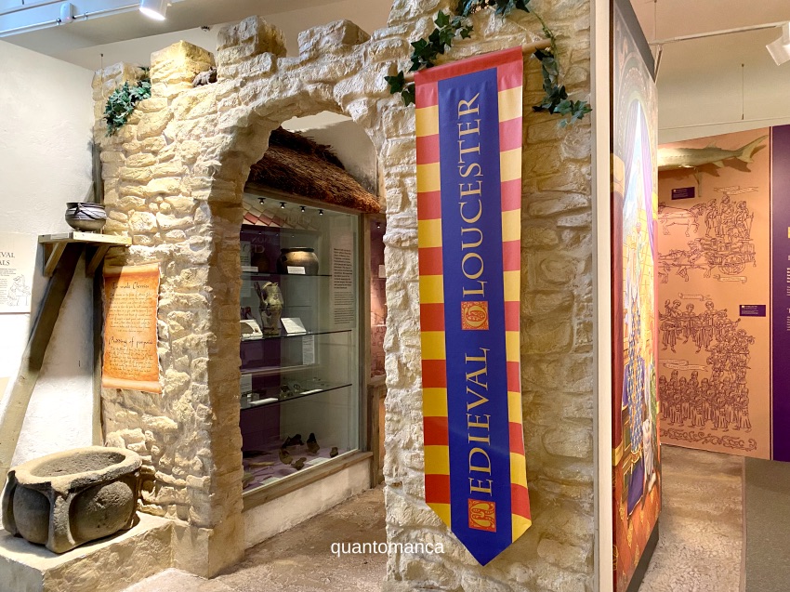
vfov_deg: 53.0
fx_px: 593
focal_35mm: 26
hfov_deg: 67.3
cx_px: 395
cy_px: 296
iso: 500
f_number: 1.8
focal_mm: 4.25
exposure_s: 1/50
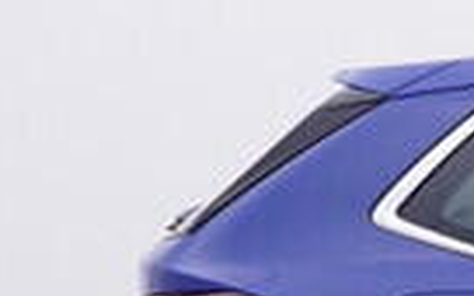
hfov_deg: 10.6
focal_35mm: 173
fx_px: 2233
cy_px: 467
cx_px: 1101
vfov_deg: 7.4
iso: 200
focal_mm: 15
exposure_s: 1/80
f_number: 5
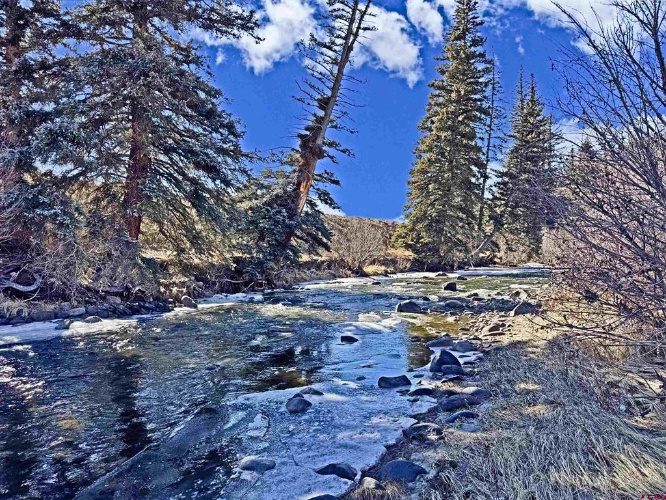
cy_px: 250
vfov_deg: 56.8
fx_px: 462
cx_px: 333
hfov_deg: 71.6
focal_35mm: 24
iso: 80
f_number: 1.78
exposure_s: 1/1425
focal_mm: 6.76
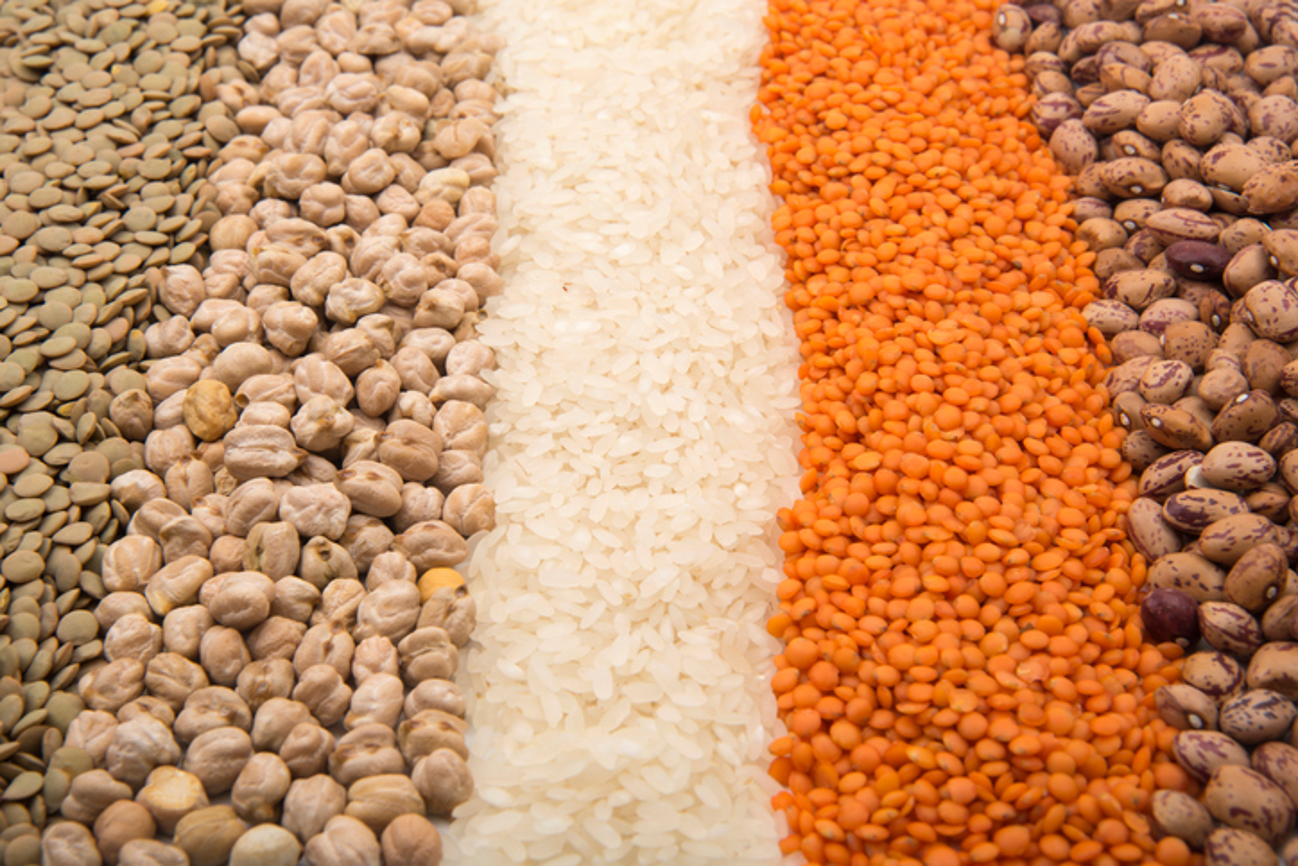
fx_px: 2524
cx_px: 649
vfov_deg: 19.5
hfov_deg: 28.8
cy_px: 433
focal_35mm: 70
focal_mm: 70
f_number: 18
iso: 100
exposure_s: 1/160
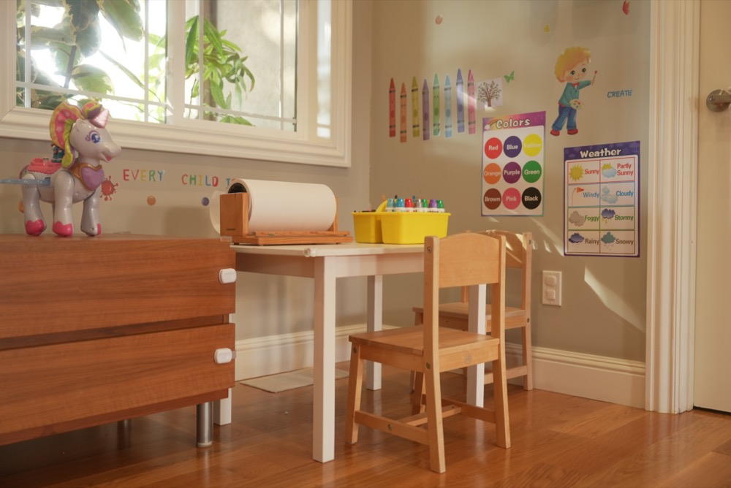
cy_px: 244
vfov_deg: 38.9
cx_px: 366
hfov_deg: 55.8
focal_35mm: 34
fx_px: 691
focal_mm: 34
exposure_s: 1/50
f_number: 2.8
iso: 640
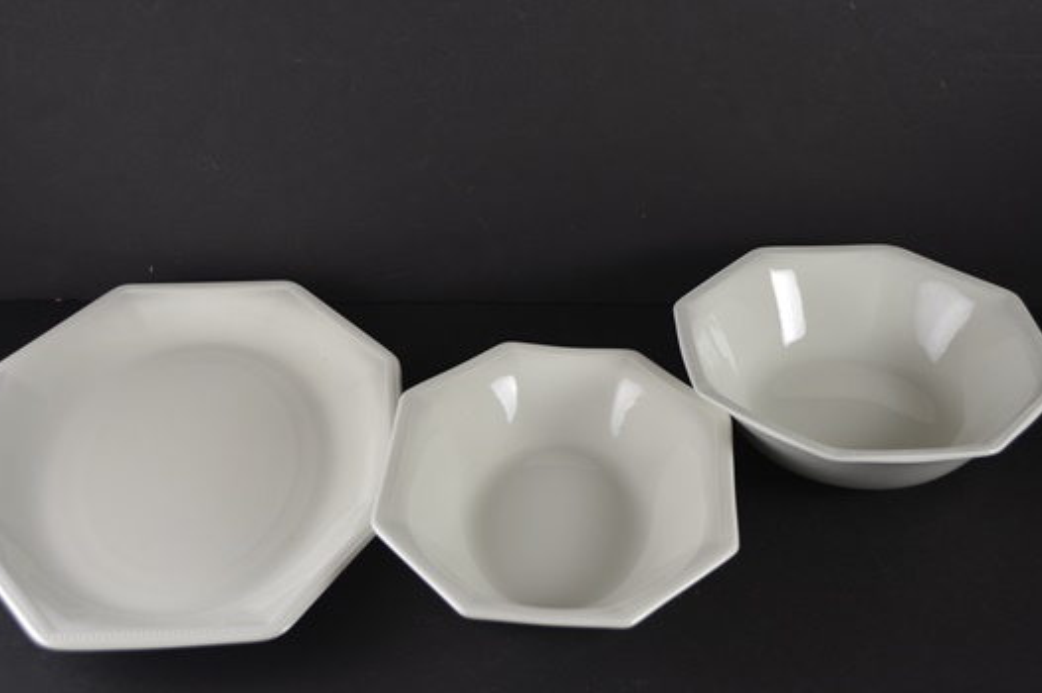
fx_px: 1388
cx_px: 500
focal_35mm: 48
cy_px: 376
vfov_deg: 28.0
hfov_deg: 41.1
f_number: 4.5
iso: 400
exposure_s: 1/80
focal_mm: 28
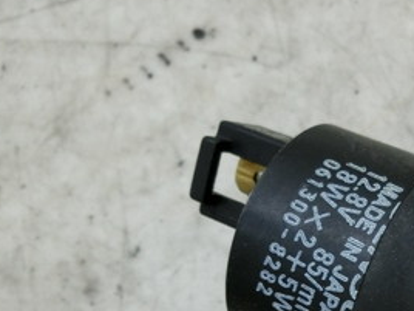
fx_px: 670
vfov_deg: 24.4
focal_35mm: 56
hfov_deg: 32.8
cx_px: 366
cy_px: 337
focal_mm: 4.5
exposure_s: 1/80
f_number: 3.5
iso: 400
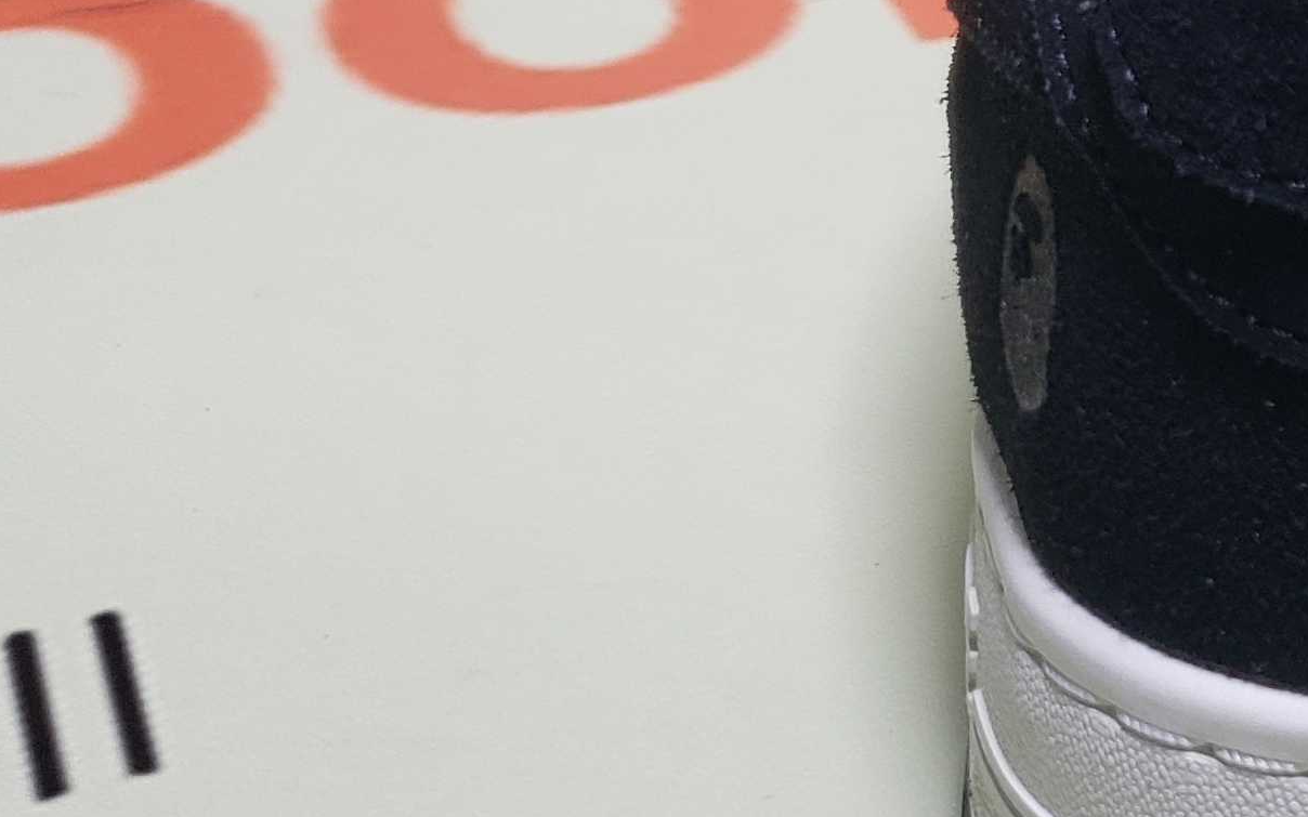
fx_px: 3280
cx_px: 2040
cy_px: 230
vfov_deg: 14.2
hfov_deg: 19.3
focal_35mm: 92
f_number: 1.5
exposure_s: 1/309
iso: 50
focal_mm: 4.3
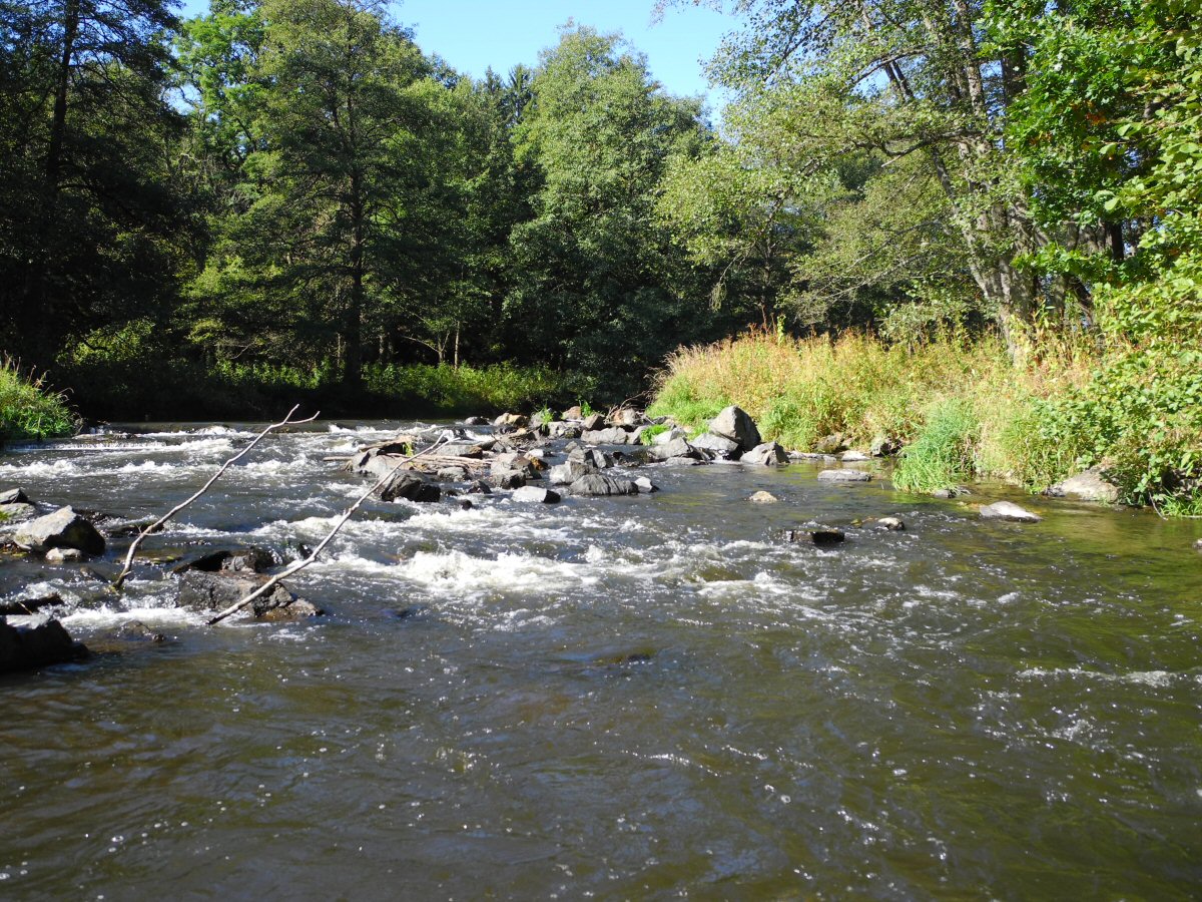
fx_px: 1111
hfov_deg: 56.8
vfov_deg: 44.2
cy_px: 451
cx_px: 601
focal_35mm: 32
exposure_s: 1/419
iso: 100
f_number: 2.8
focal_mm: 6.8
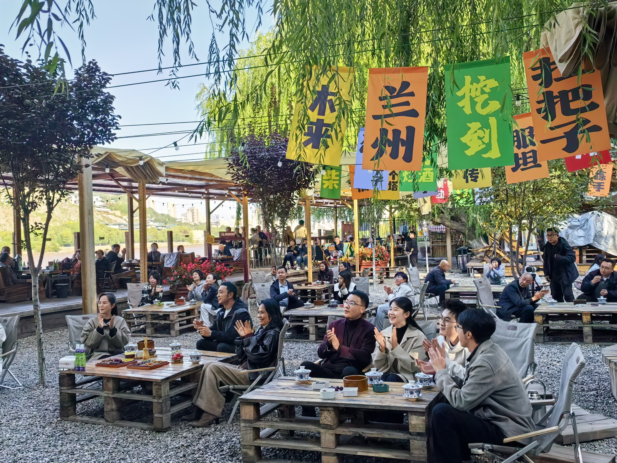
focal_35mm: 34
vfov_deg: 41.8
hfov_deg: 54.0
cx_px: 308
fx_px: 606
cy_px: 232
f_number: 1.6
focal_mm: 8.5
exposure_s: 1/5952
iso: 400
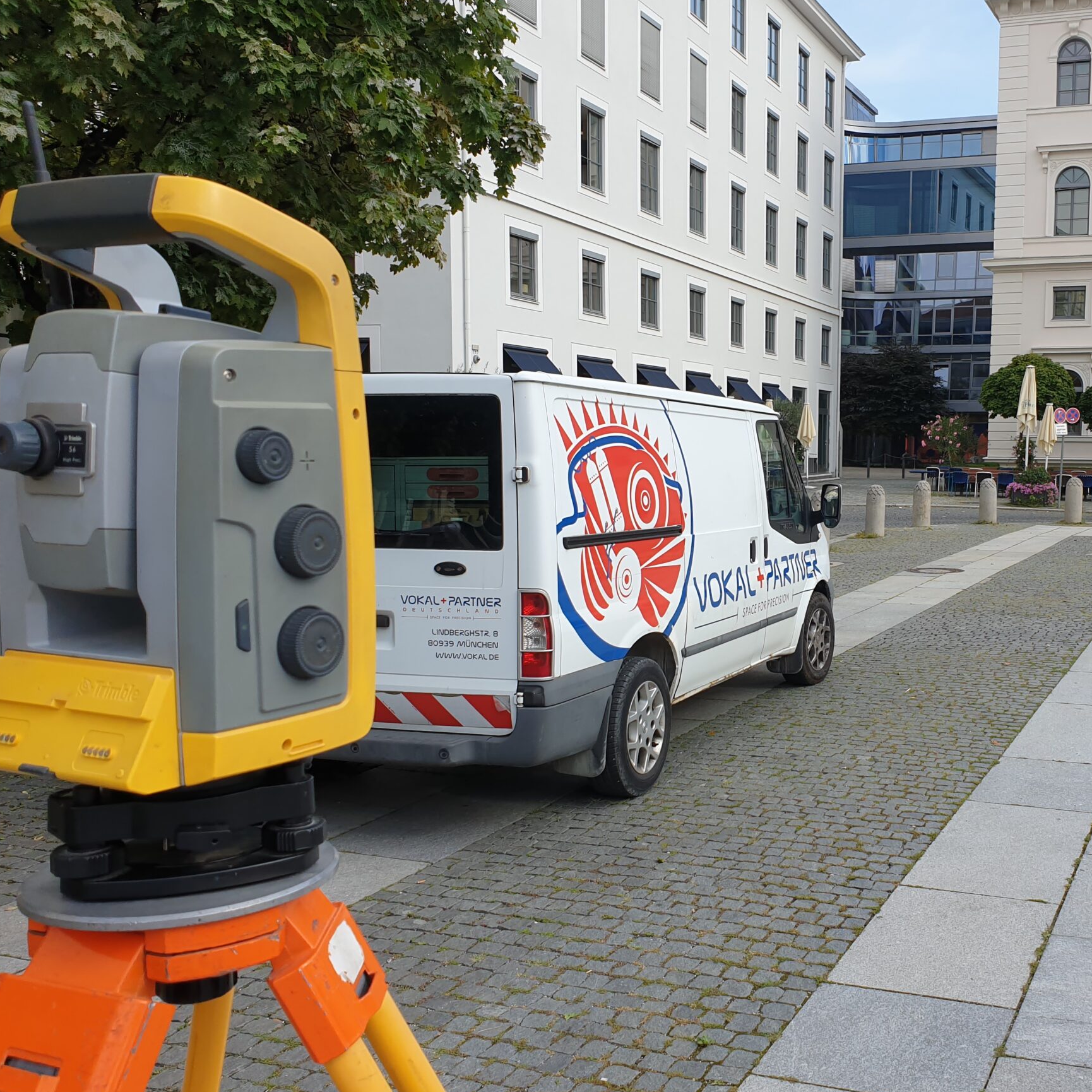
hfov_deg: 47.1
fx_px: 1213
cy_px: 561
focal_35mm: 34
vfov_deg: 48.4
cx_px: 788
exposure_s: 1/872
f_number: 2.4
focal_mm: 4.3
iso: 50
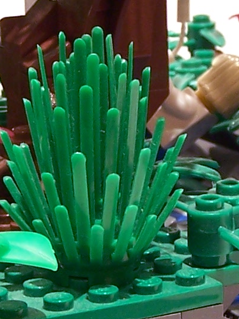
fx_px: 1685
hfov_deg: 8.1
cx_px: 161
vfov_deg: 10.8
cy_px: 134
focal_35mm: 183
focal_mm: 6.3
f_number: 2.8
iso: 80
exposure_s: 1/3
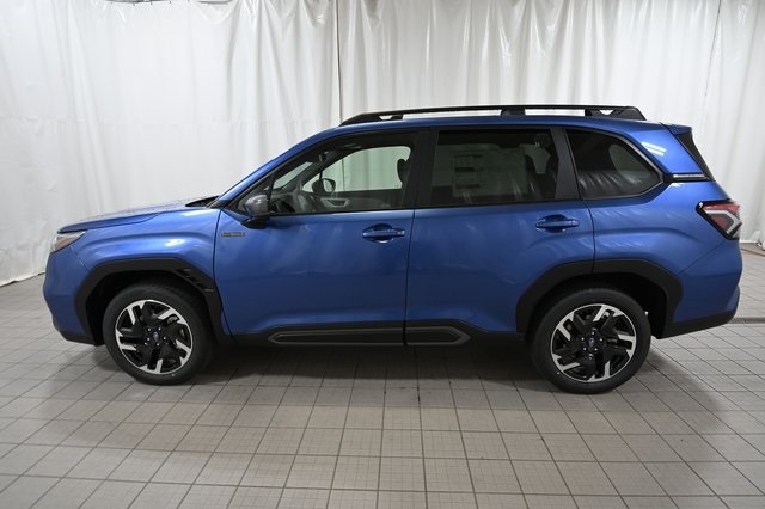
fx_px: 404
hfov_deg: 86.9
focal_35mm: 19
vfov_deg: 64.5
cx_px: 382
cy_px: 254
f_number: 7.1
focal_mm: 19
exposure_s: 1/30
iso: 640
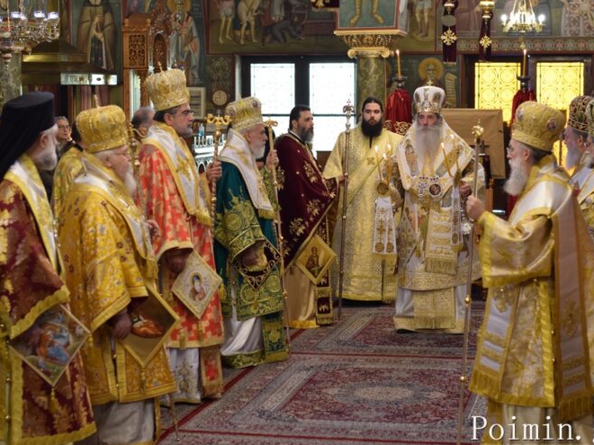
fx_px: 1407
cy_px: 223
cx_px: 295
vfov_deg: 18.0
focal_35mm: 82
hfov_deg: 23.8
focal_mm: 50
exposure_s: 1/60
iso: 800
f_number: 3.2
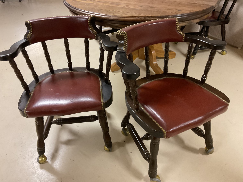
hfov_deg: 61.7
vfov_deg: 48.2
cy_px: 91
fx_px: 204
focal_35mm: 29
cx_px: 122
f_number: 1.8
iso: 250
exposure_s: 1/40
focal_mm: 3
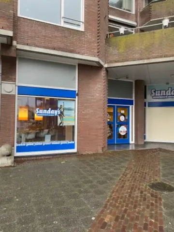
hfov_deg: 53.1
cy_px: 116
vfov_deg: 67.3
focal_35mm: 26
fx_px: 174
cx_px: 87
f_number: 1.8
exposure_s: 1/60
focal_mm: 4.25
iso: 125
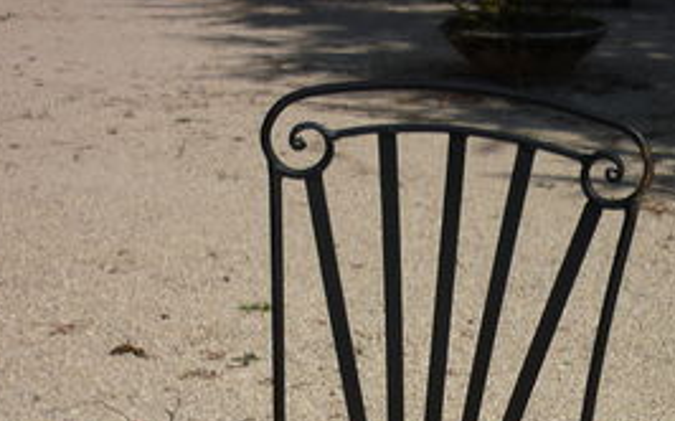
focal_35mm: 79
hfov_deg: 25.9
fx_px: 1453
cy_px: 522
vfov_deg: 15.8
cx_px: 480
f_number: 8
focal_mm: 5.5
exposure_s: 1/400
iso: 80
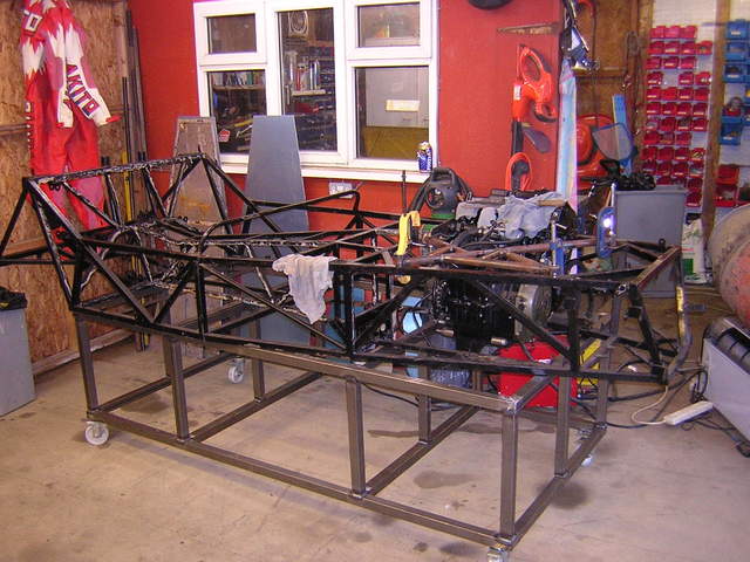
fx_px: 780
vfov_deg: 39.7
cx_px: 375
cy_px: 281
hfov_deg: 51.4
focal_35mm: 36
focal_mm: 4.7
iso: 400
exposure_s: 1/60.1
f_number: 2.6
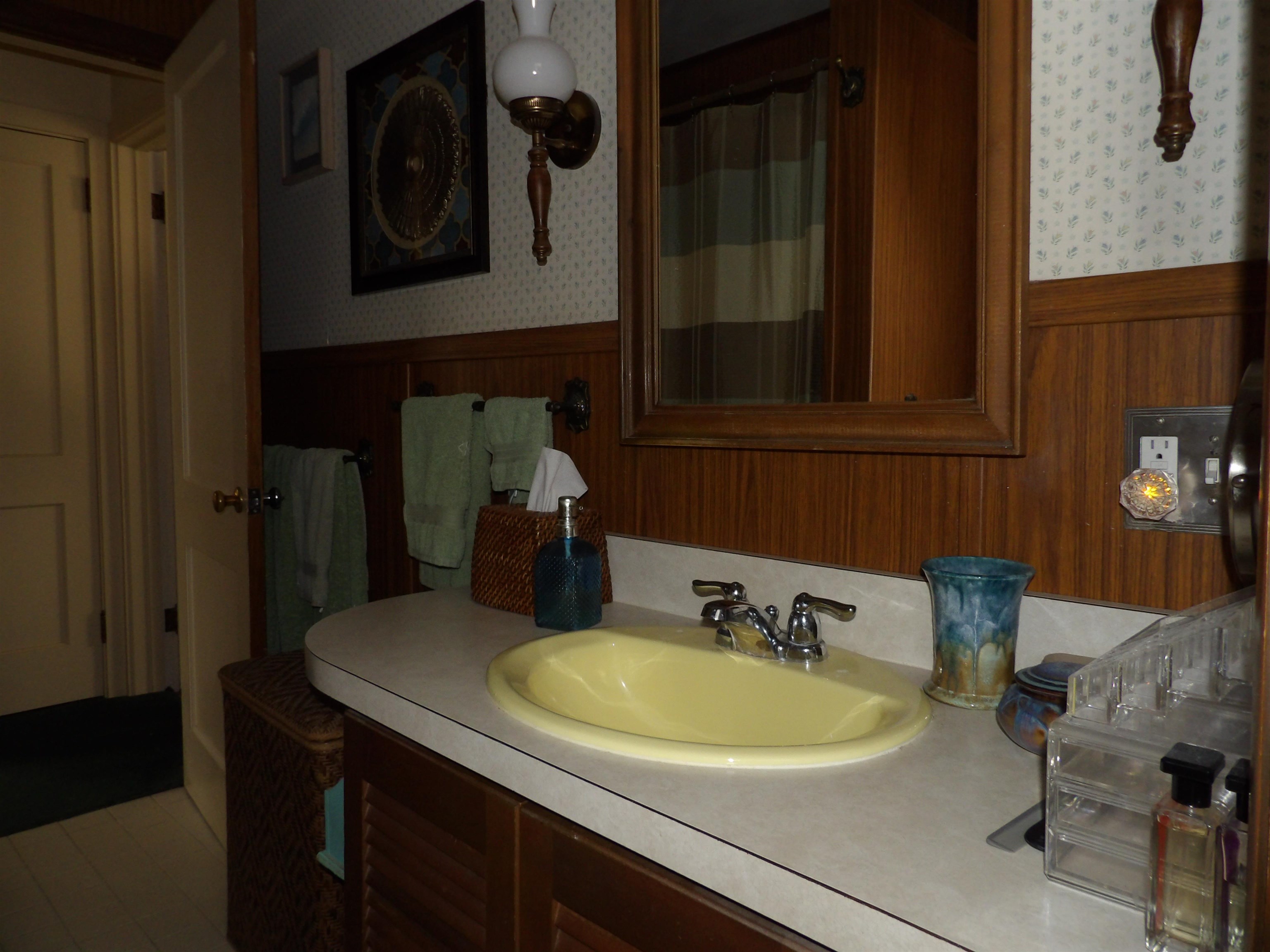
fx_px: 881
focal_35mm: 24
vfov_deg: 56.8
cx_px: 635
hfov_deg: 71.6
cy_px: 476
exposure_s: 1/33
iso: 200
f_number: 3.2
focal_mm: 4.3
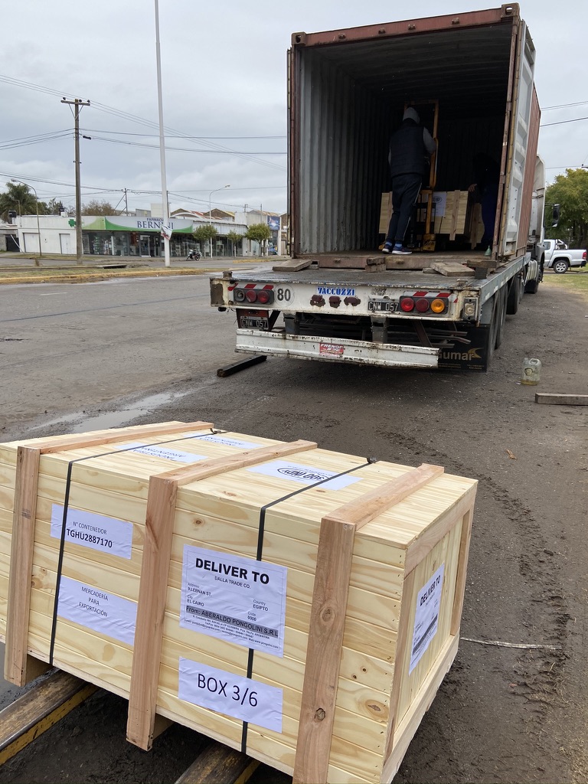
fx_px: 589
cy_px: 392
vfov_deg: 67.3
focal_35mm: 26
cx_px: 294
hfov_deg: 53.1
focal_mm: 4.25
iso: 32
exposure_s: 1/715
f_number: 1.8
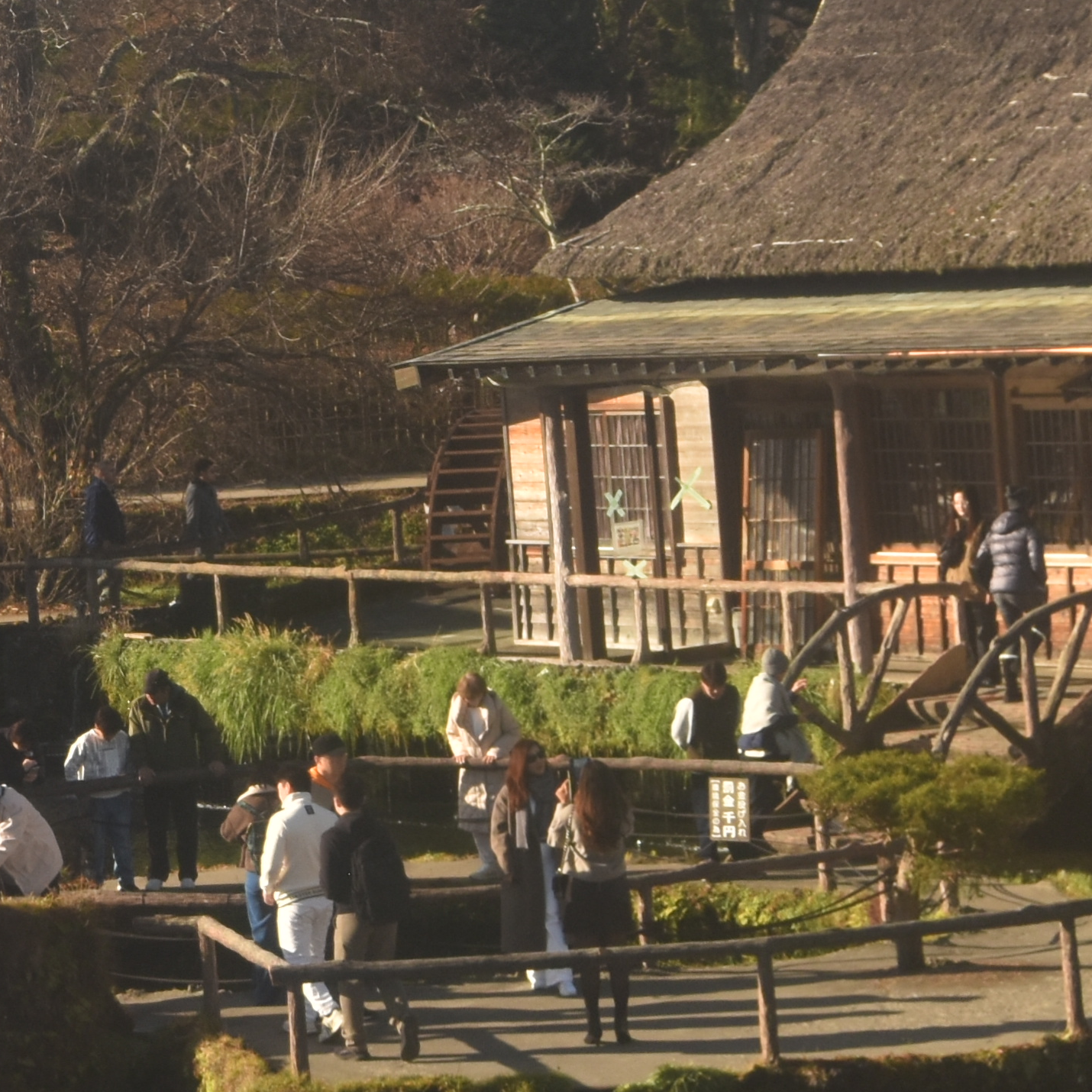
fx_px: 5917
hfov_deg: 10.4
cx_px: -222
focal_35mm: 166
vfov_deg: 10.5
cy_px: 43
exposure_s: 1/160
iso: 200
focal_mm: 31
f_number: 6.3
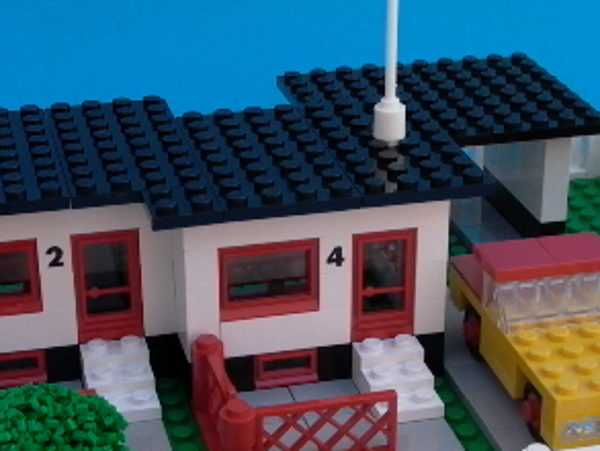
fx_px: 1439
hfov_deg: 23.5
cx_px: 338
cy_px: 269
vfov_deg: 17.8
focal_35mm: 83
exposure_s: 1/230
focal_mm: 8.19
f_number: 4.2
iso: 100
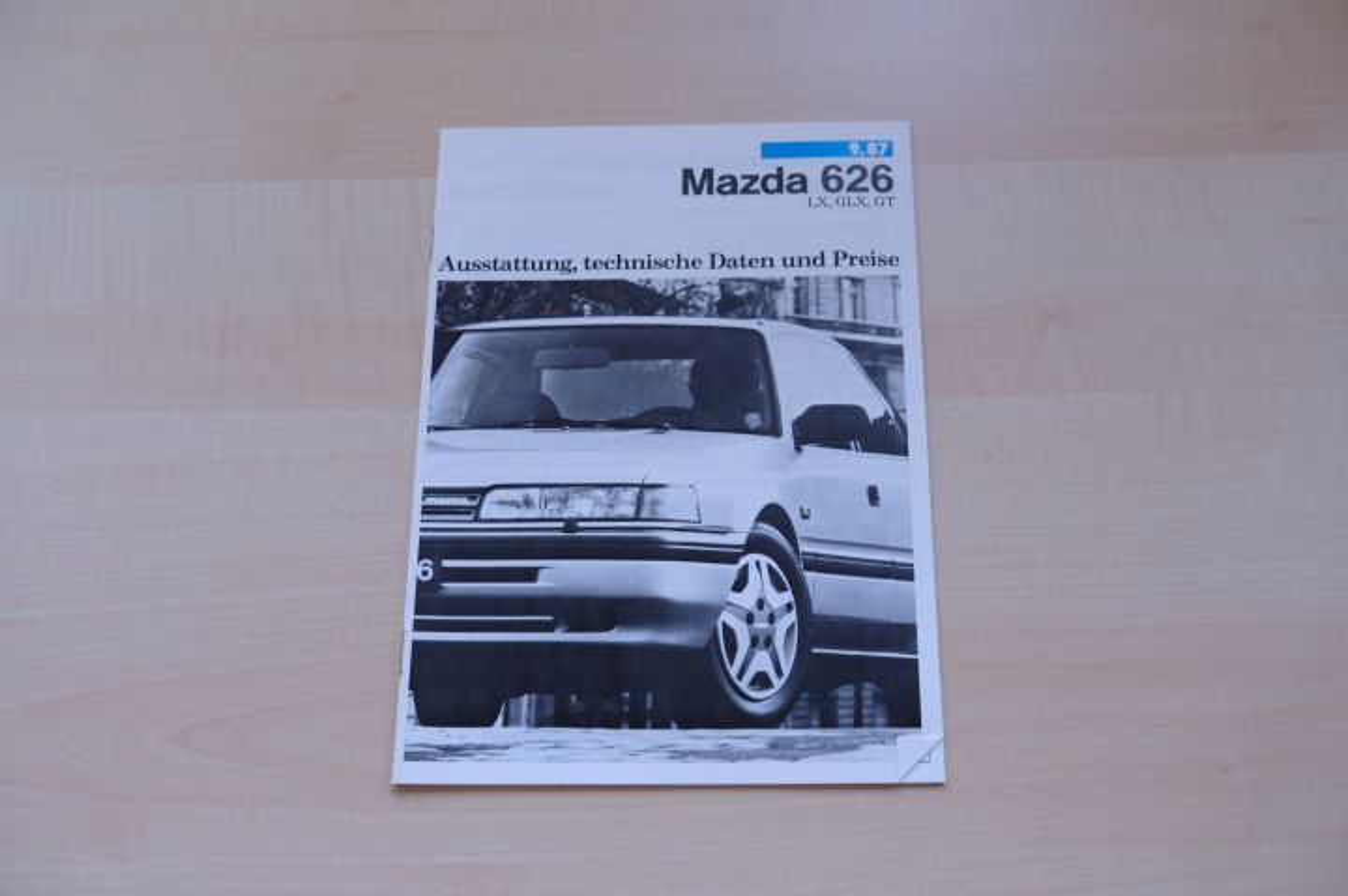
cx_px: 674
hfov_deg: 45.5
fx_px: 1609
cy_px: 448
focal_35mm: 43
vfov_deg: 31.1
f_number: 3.2
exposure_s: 1/58
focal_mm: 28.9
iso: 800
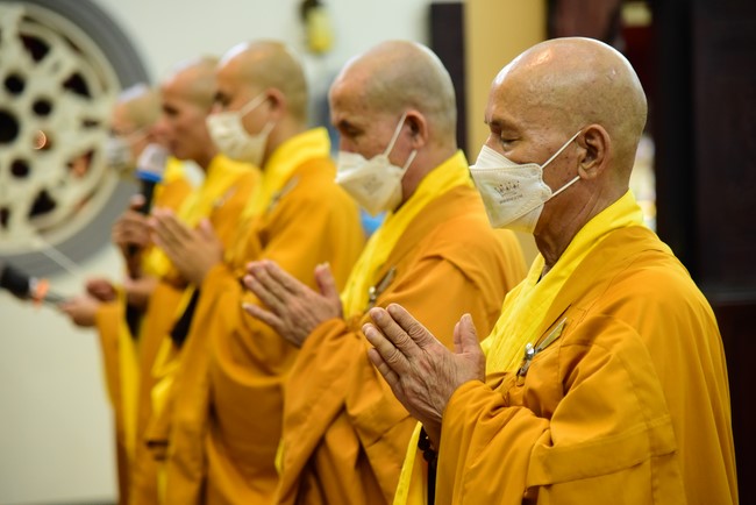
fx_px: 2521
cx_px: 378
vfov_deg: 11.4
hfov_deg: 17.1
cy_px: 252
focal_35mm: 120
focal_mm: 120
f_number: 4
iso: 4000
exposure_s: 1/80
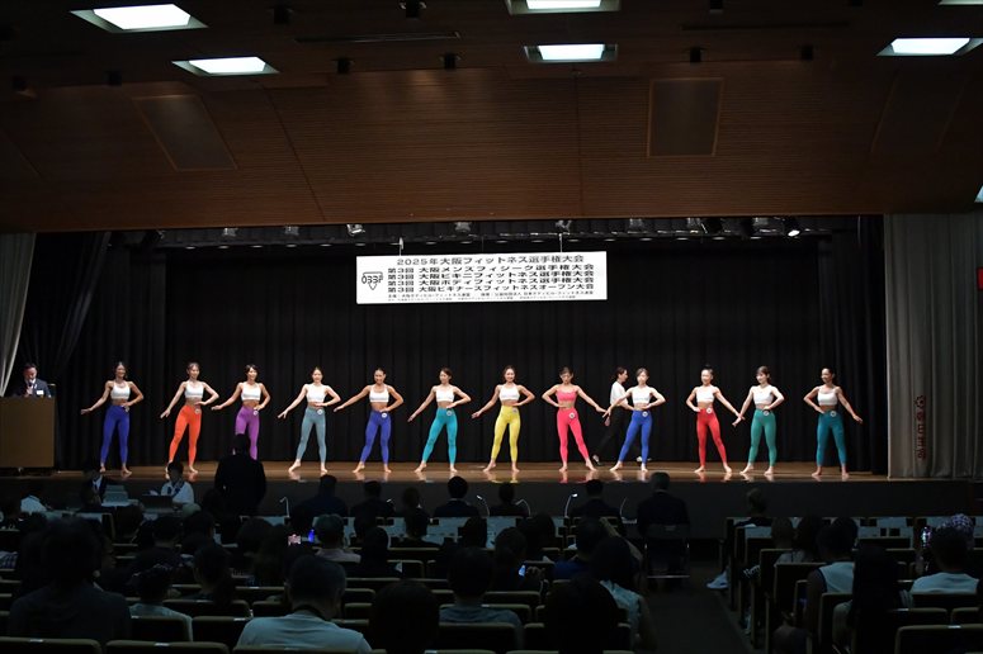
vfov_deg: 31.9
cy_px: 327
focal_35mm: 42
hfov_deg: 46.4
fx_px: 1146
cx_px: 492
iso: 5000
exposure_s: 1/400
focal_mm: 28
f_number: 5.6
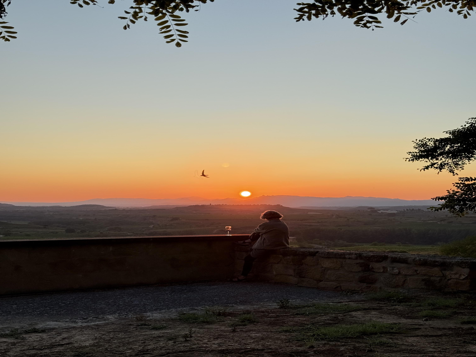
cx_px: 238
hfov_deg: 39.7
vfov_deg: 30.3
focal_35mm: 48
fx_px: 660
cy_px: 178
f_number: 1.78
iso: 100
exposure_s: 1/1642
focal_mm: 6.76
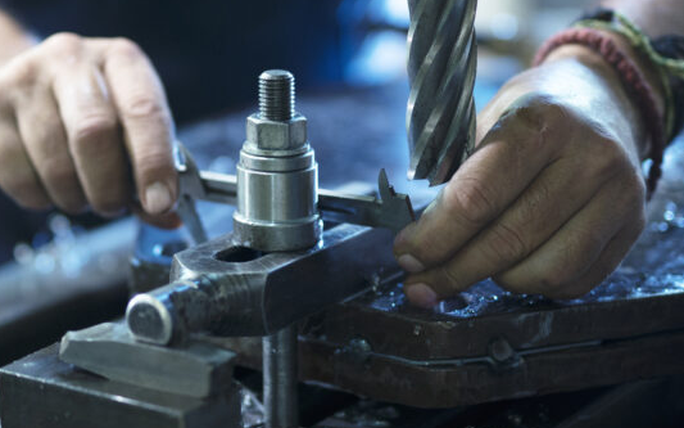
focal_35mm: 98
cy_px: 134
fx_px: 1827
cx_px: 293
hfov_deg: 21.2
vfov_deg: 13.3
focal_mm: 50
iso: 500
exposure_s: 1/125
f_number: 1.4
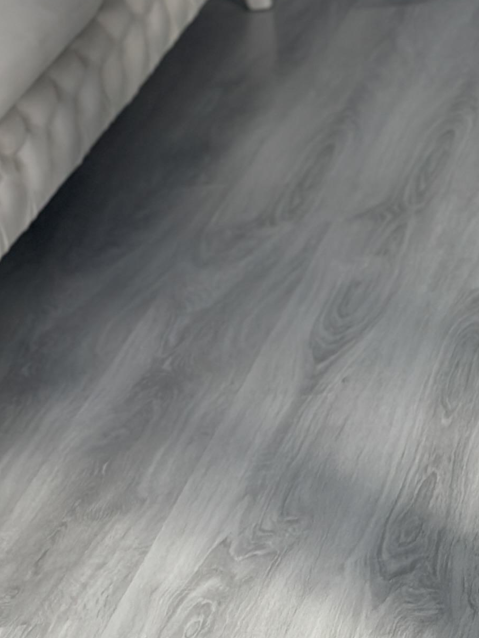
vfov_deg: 11.9
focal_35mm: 161
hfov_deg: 9.0
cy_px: -211
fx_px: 2969
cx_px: 691
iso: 125
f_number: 1.78
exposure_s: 1/115
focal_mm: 6.86
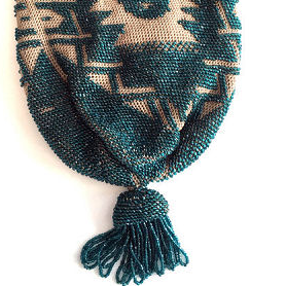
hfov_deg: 39.2
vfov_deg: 37.6
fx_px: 402
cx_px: 134
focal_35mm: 43
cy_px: 53
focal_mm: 4.15
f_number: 2.2
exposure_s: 1/30
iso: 25
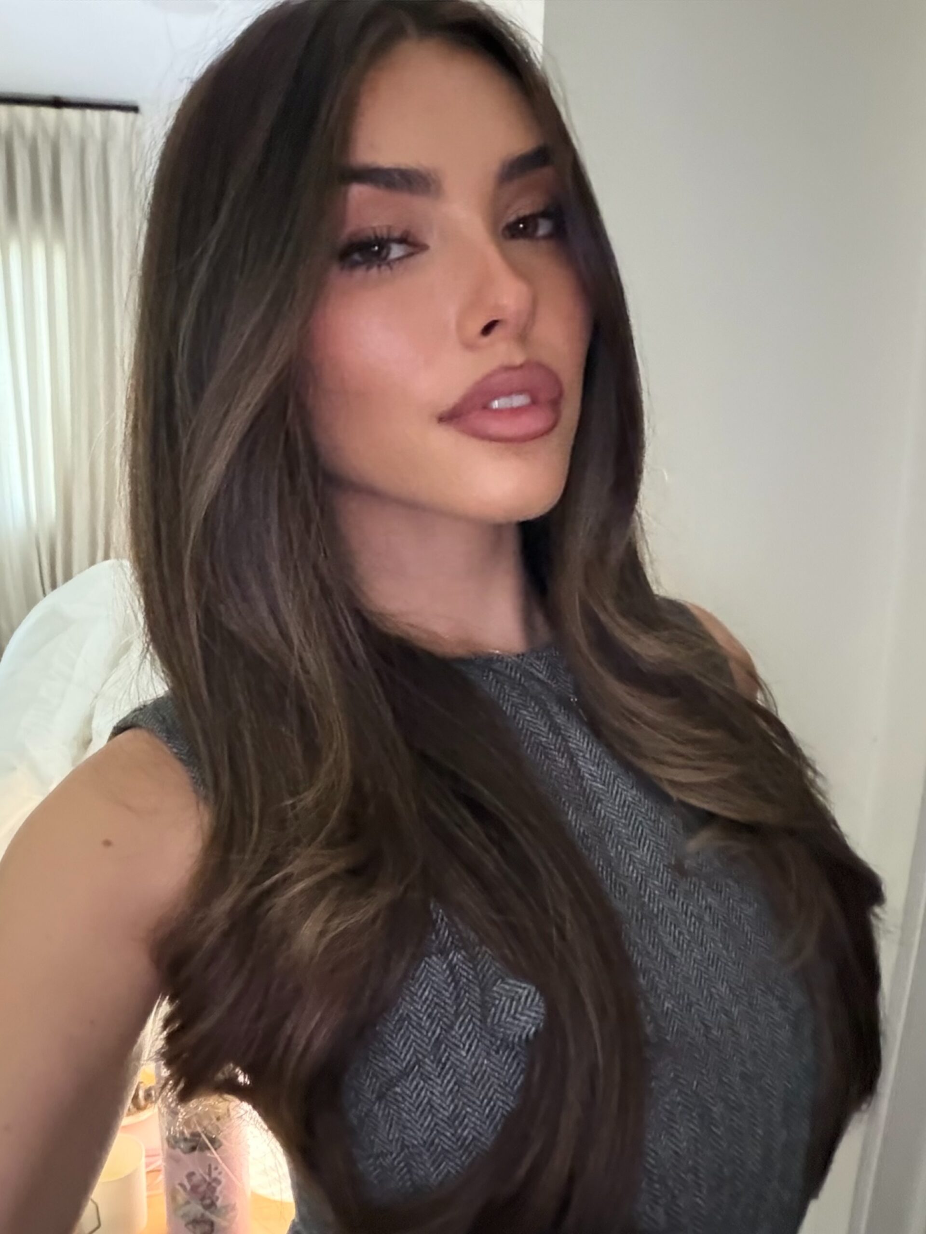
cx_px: 463
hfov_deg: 46.8
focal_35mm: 30
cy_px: 617
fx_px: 1070
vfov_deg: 60.0
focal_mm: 2.71
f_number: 1.9
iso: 1600
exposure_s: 1/15
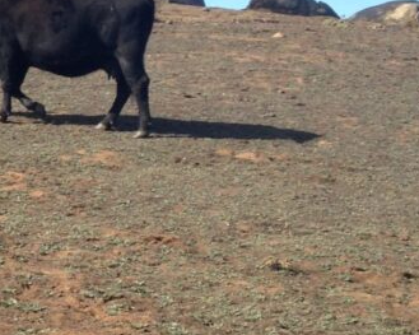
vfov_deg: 15.4
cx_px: -124
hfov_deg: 18.9
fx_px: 1165
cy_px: -121
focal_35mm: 94
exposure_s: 1/985
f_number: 2.4
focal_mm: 4.12
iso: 50
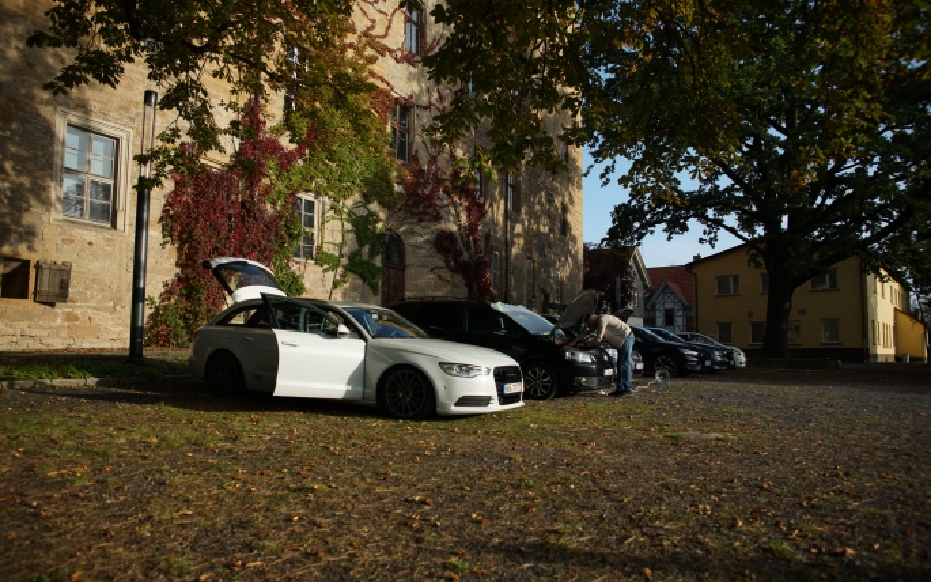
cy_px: 303
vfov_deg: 49.3
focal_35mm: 25
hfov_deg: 72.6
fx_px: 634
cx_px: 465
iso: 100
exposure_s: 1/640
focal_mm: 24
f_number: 3.2
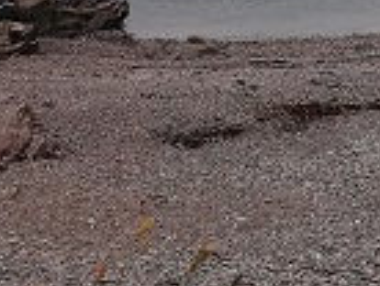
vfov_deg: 15.1
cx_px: 292
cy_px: -70
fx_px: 1034
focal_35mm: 94
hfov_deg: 20.6
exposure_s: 1/1427
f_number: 2.2
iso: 50
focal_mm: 3.83
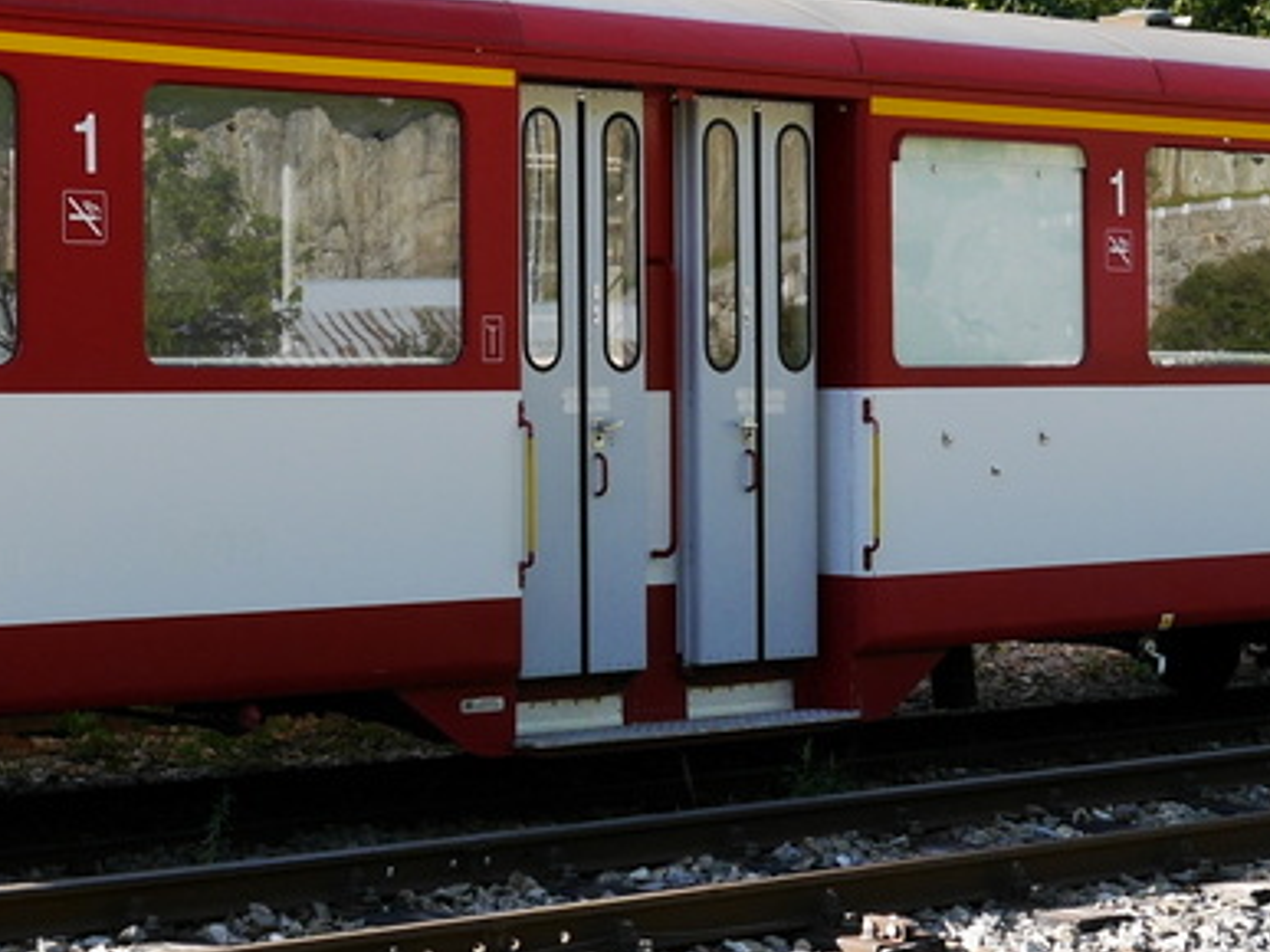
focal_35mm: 93
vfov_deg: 15.9
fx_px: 3411
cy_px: 318
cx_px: 289
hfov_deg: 20.9
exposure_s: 1/200
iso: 160
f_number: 5
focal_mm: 15
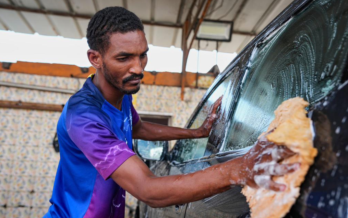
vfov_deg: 35.3
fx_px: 341
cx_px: 173
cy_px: 104
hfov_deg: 54.0
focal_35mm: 36
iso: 320
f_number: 4
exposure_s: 1/250
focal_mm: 35
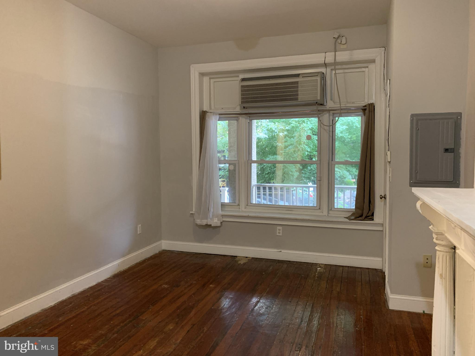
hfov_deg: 67.3
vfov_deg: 53.1
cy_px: 178
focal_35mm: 26
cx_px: 238
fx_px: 357
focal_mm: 4.25
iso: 320
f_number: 1.8
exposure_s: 1/30
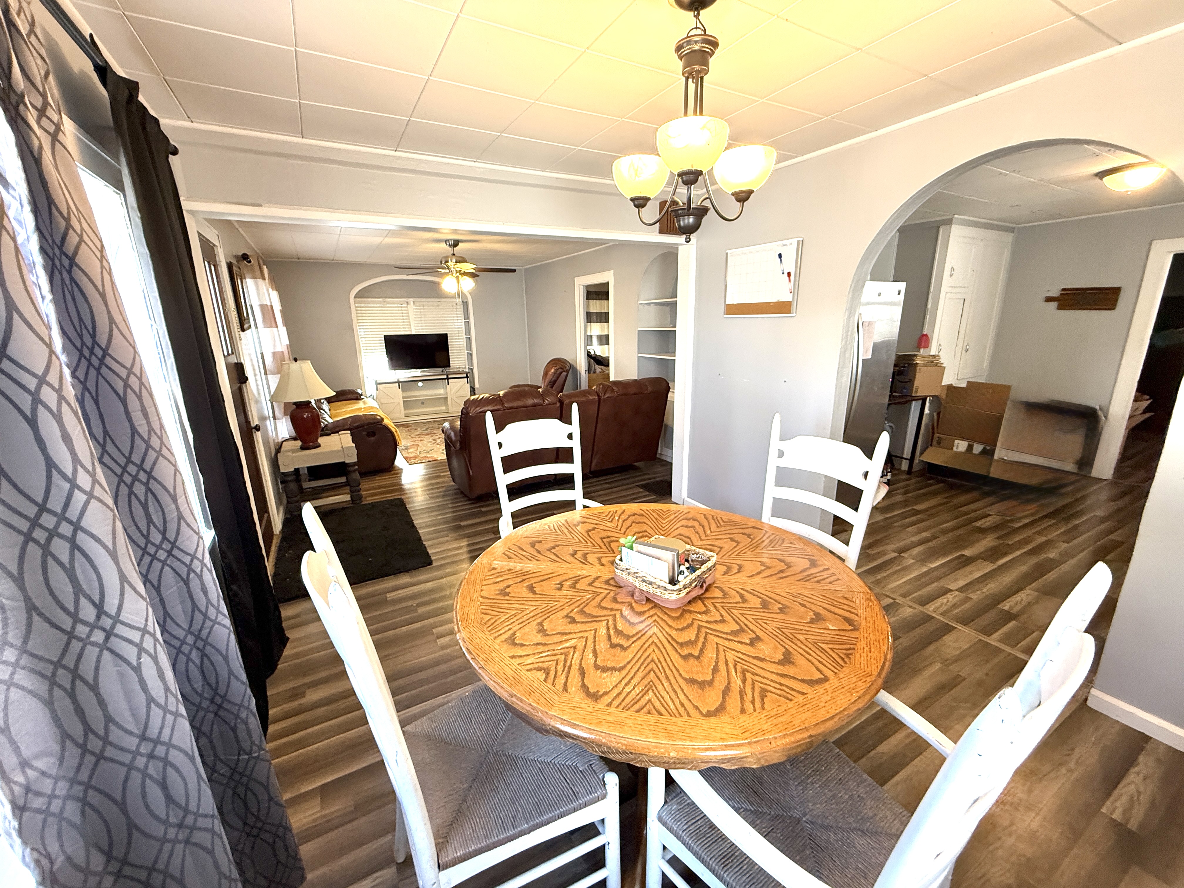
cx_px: 592
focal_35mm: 14
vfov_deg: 85.7
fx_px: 479
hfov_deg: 102.1
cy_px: 444
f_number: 2.2
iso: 250
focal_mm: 2.22
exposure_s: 1/60
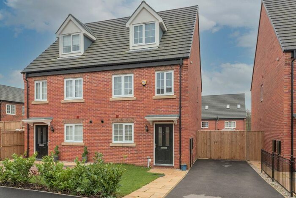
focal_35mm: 26
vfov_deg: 49.6
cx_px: 148
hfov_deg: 69.3
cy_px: 99
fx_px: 214
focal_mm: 26
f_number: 5
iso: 320
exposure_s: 1/160
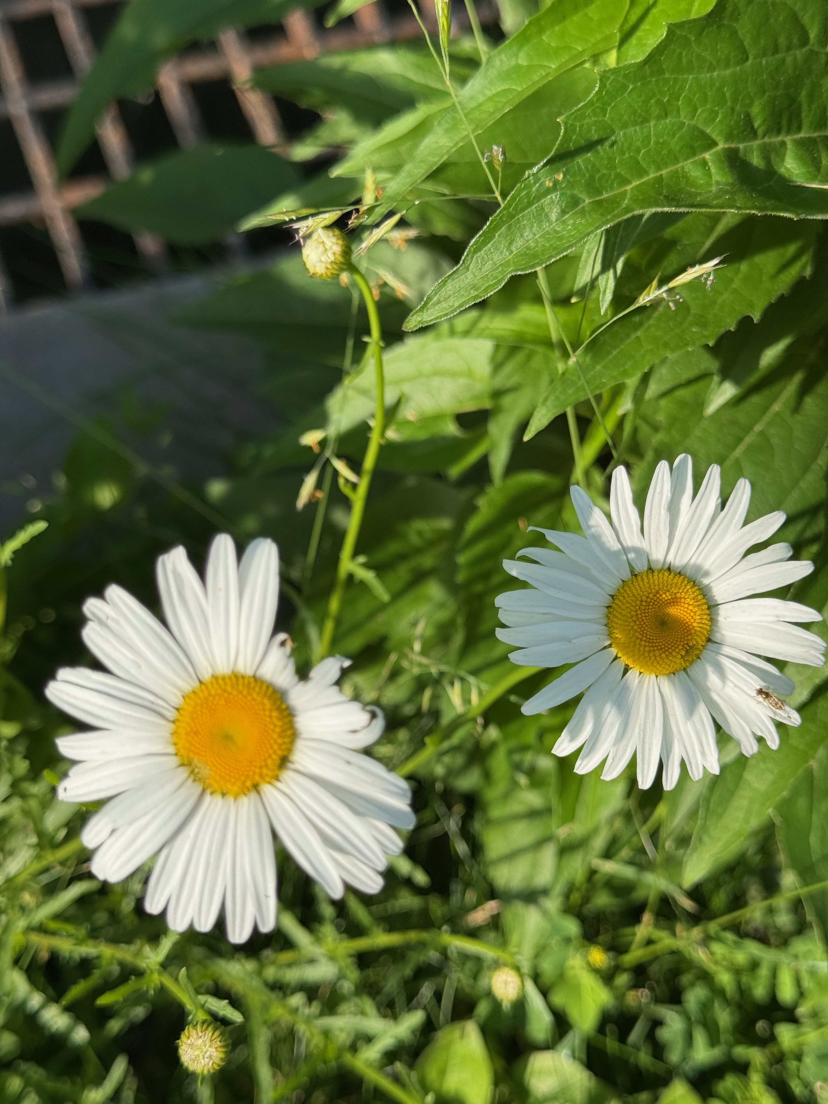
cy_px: 552
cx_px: 414
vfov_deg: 39.7
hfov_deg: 30.3
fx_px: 1531
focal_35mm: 48
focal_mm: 6.76
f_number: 1.78
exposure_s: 1/2331
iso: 64
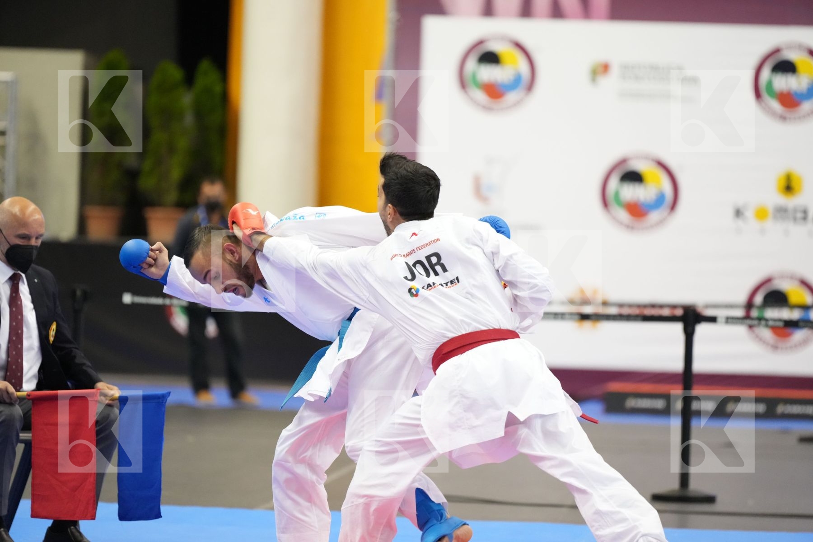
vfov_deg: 6.9
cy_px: 271
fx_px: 4516
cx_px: 406
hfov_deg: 10.3
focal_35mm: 200
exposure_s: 1/1000
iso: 5000
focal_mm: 200
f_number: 2.8
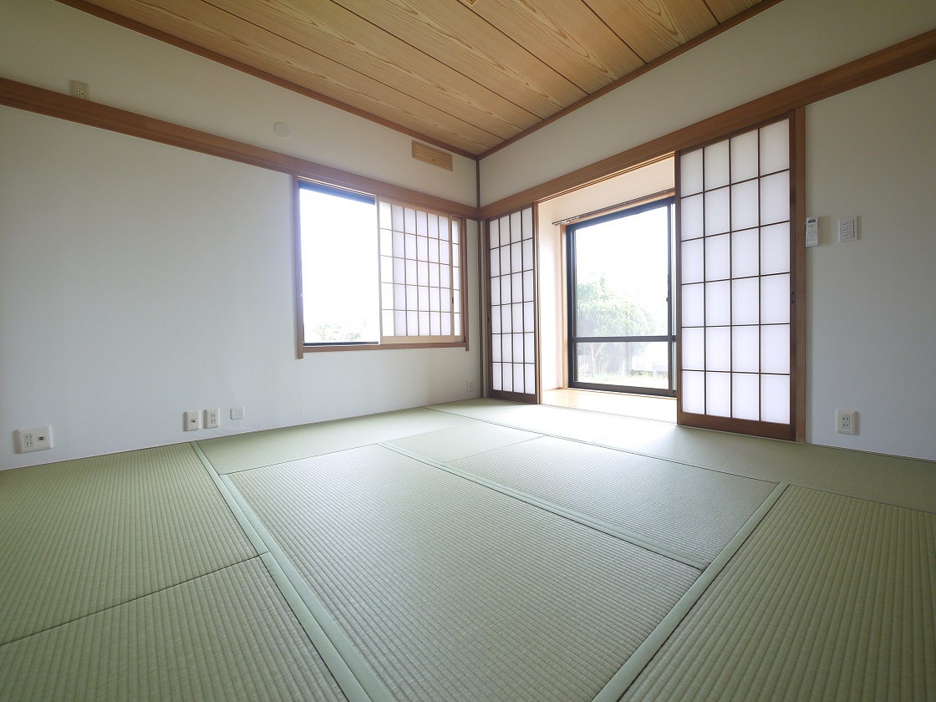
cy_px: 351
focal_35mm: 14
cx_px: 468
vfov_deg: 85.7
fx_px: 379
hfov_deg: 102.1
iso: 200
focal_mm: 7
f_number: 4
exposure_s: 1/60
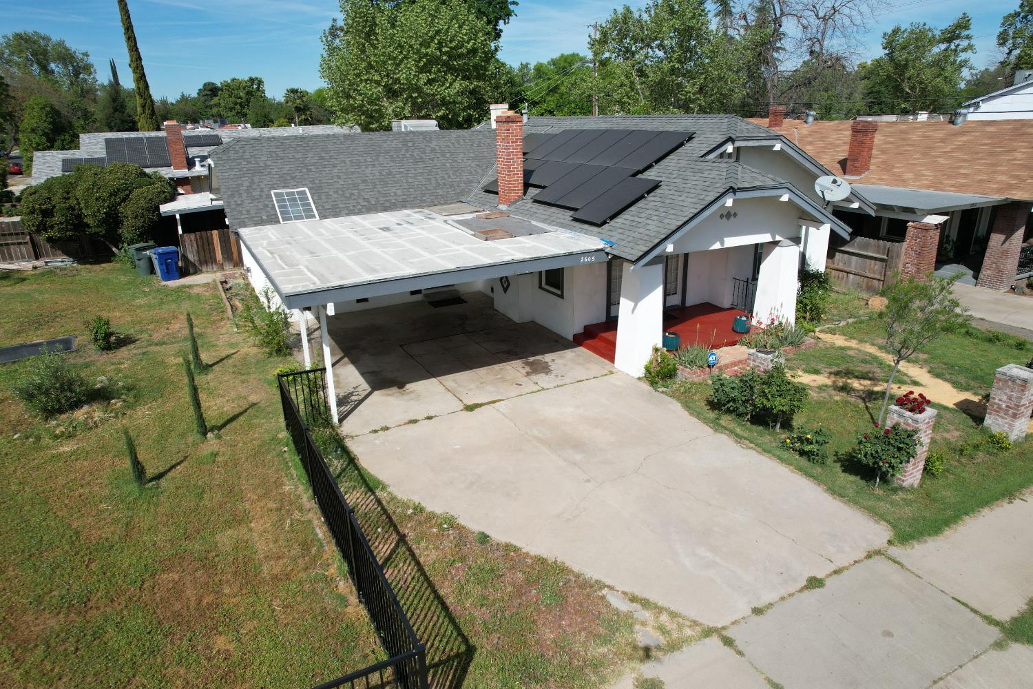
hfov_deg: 78.6
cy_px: 344
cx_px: 516
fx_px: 631
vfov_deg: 57.2
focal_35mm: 22
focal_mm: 8.38
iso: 110
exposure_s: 1/2500
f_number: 2.8
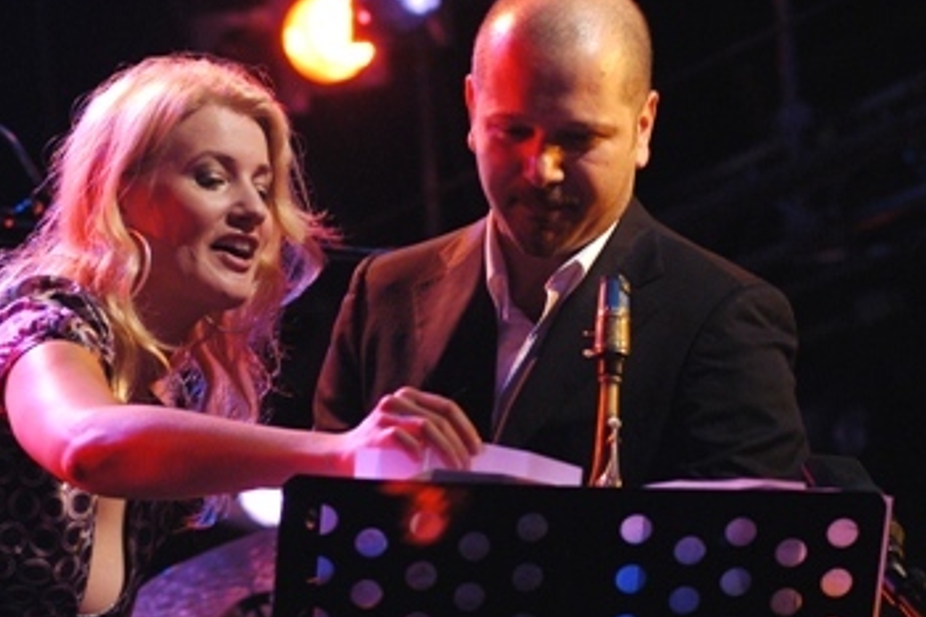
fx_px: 4936
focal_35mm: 192
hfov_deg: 10.7
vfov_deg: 7.1
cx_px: 386
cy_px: 273
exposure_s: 1/100
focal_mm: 100
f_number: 4.5
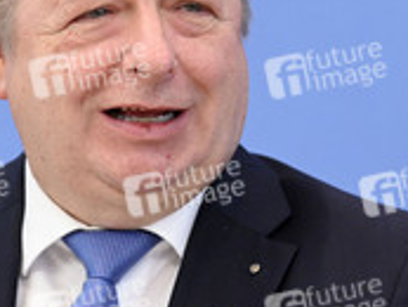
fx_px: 3550
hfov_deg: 6.6
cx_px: 121
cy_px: 130
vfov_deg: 4.9
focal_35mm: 301
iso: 4000
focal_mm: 120
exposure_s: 1/1000
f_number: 4.5
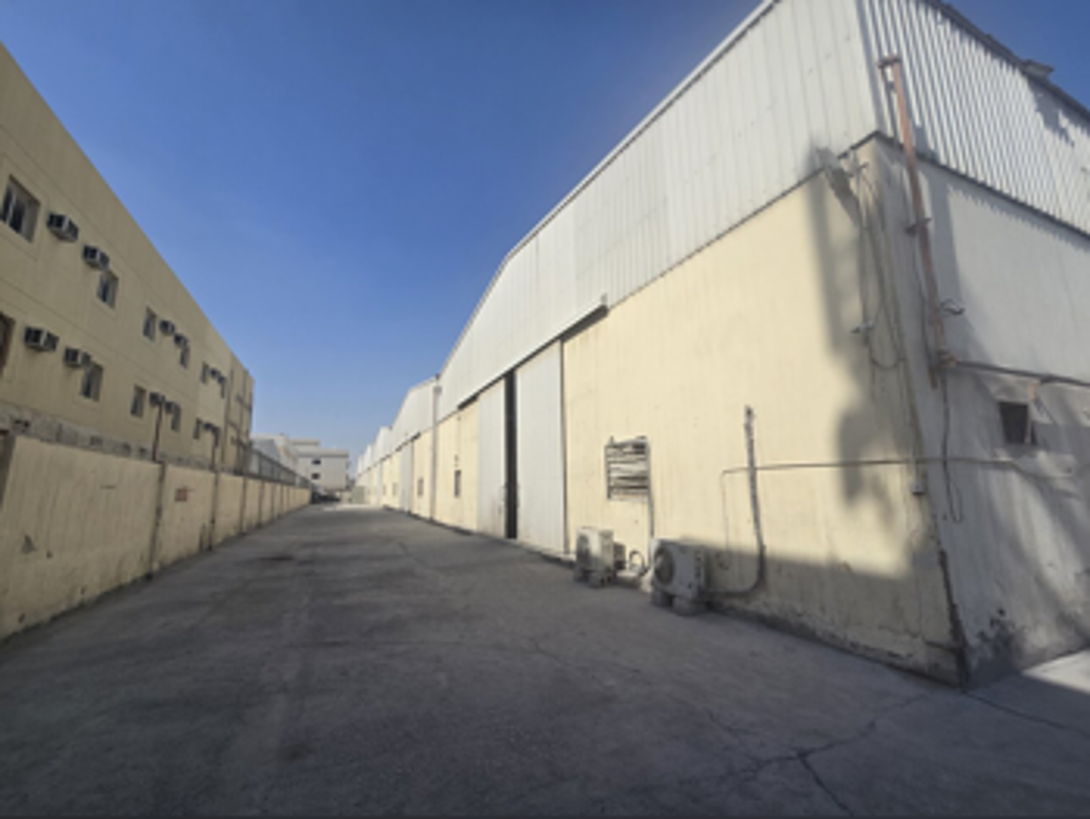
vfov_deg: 90.0
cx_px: 545
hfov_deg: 106.1
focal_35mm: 13
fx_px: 410
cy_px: 410
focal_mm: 2.2
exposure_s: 1/3768
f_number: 2.2
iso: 50
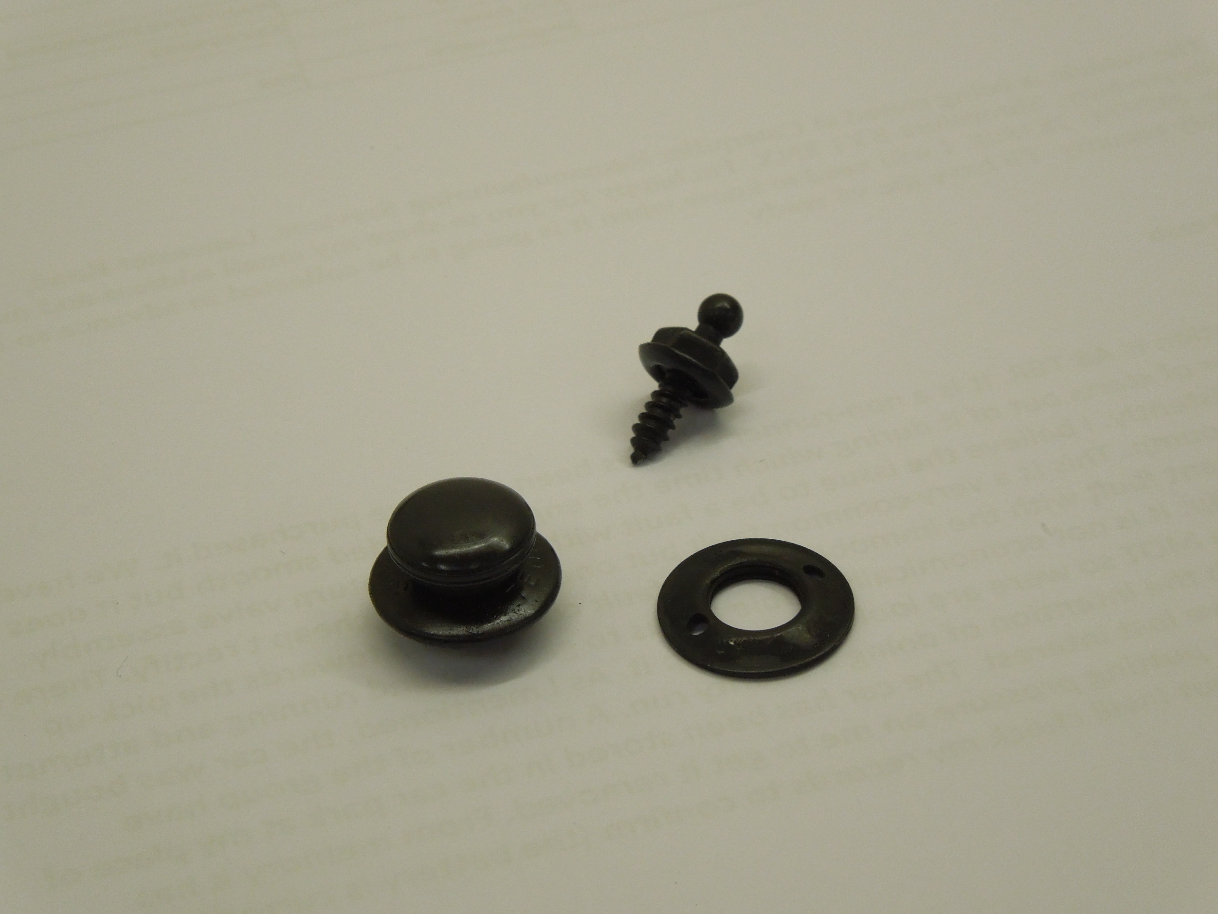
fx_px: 3730
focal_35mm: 106
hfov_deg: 18.5
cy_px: 457
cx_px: 609
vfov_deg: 14.0
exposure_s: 1/80
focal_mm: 19.1
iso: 400
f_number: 4.7
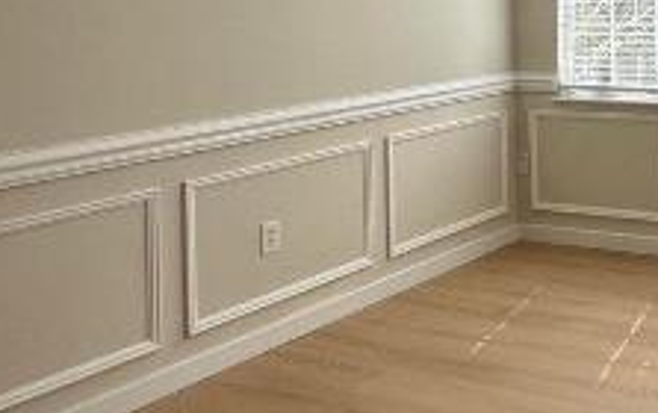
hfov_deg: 34.9
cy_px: -12
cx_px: 693
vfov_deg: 24.2
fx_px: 916
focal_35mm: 51
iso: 40
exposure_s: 1/350
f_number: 2.2
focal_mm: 2.22
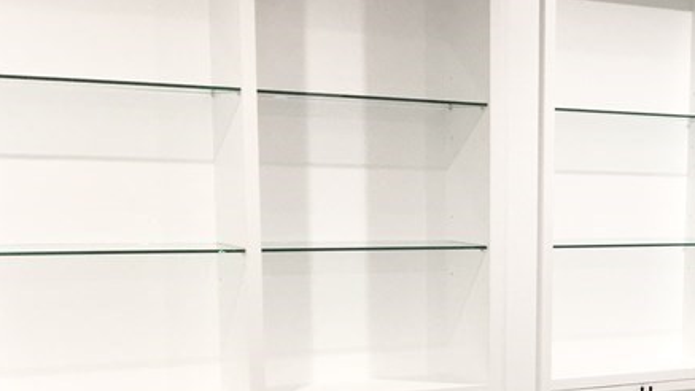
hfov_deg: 27.3
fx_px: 1364
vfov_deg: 16.0
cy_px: 405
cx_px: 657
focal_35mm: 74
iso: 100
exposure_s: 1/30
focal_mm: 4.15
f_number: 2.2
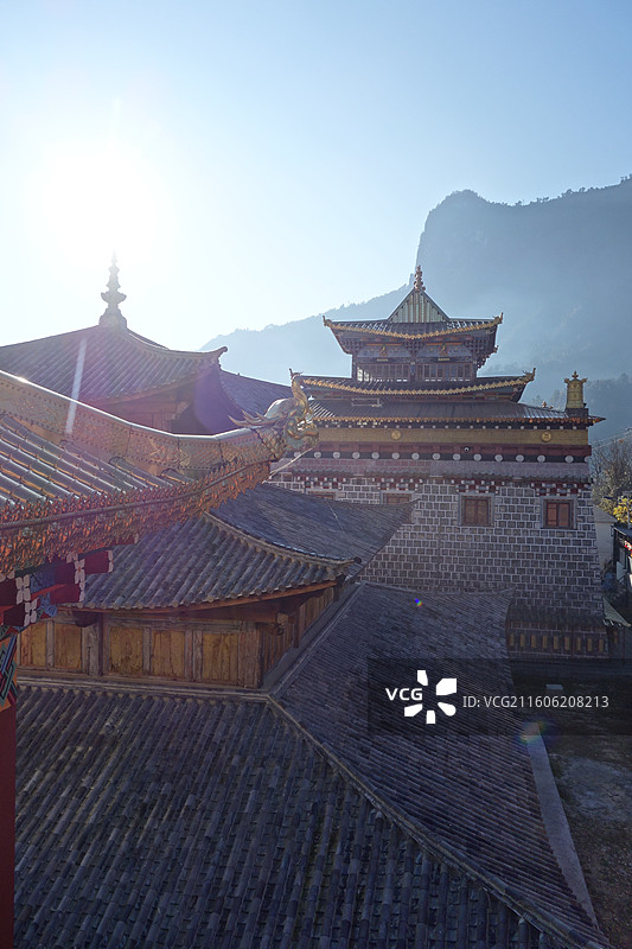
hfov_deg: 46.4
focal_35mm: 28
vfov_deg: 65.5
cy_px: 474
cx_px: 316
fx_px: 738
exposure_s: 1/400
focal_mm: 10.4
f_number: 5.6
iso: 125
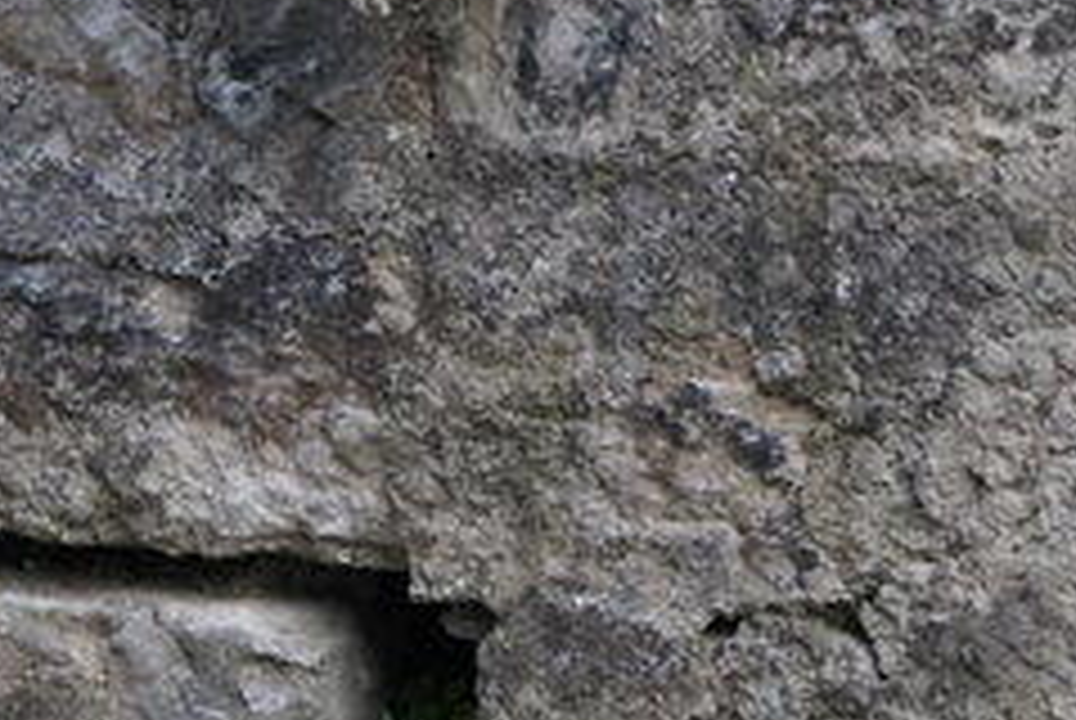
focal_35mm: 351
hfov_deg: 5.9
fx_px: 10504
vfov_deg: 3.9
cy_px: 720
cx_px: 198
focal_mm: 70
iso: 2500
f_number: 5.6
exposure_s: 1/160
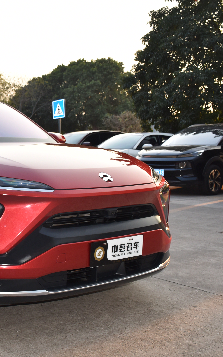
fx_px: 496
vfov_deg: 39.6
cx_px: -29
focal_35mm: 51
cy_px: 179
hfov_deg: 23.6
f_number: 5.6
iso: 250
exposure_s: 1/125
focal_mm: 22
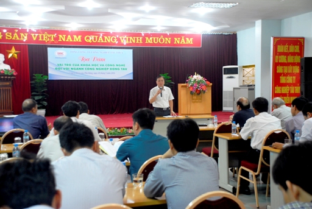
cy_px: 104
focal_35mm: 48
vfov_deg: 28.2
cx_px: 156
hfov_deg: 41.1
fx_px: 417
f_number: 4.2
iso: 400
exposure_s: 1/13
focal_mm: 32
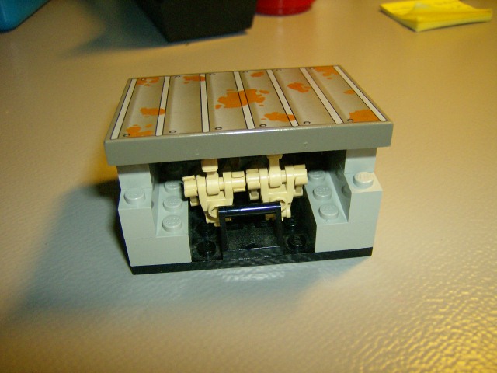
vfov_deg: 39.7
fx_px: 517
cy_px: 186
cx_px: 248
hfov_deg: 51.4
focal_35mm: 36
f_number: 2.8
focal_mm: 6
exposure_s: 1/60
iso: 200
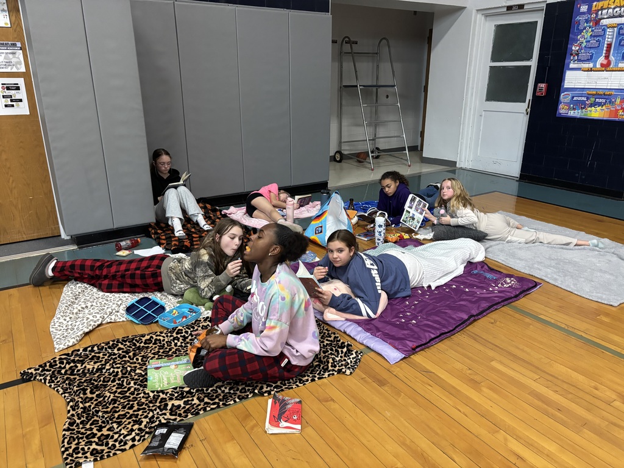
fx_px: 469
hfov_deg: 67.3
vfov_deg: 53.1
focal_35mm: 26
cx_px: 312
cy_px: 234
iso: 400
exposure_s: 1/60
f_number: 1.6
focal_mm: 5.96
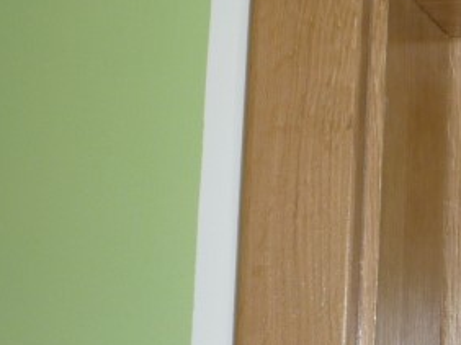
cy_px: 131
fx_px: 1450
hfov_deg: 17.1
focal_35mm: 109
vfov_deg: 13.6
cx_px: 572
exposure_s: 1/30
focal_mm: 5.2
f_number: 3.3
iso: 100
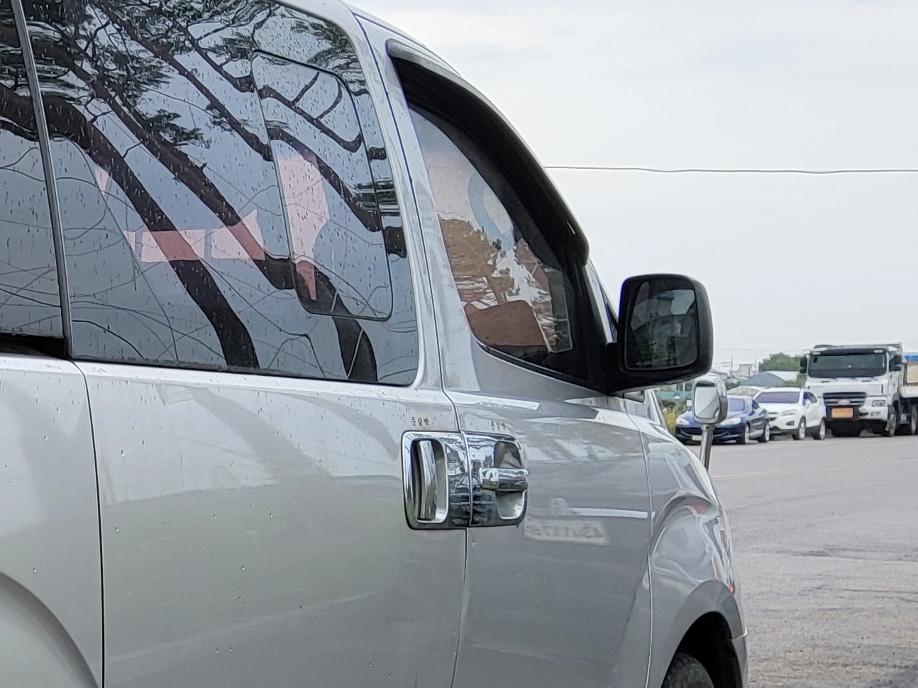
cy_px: 653
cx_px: -438
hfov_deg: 20.6
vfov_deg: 17.6
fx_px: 2174
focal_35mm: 82
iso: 12
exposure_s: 1/123
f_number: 1.8
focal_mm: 3.98
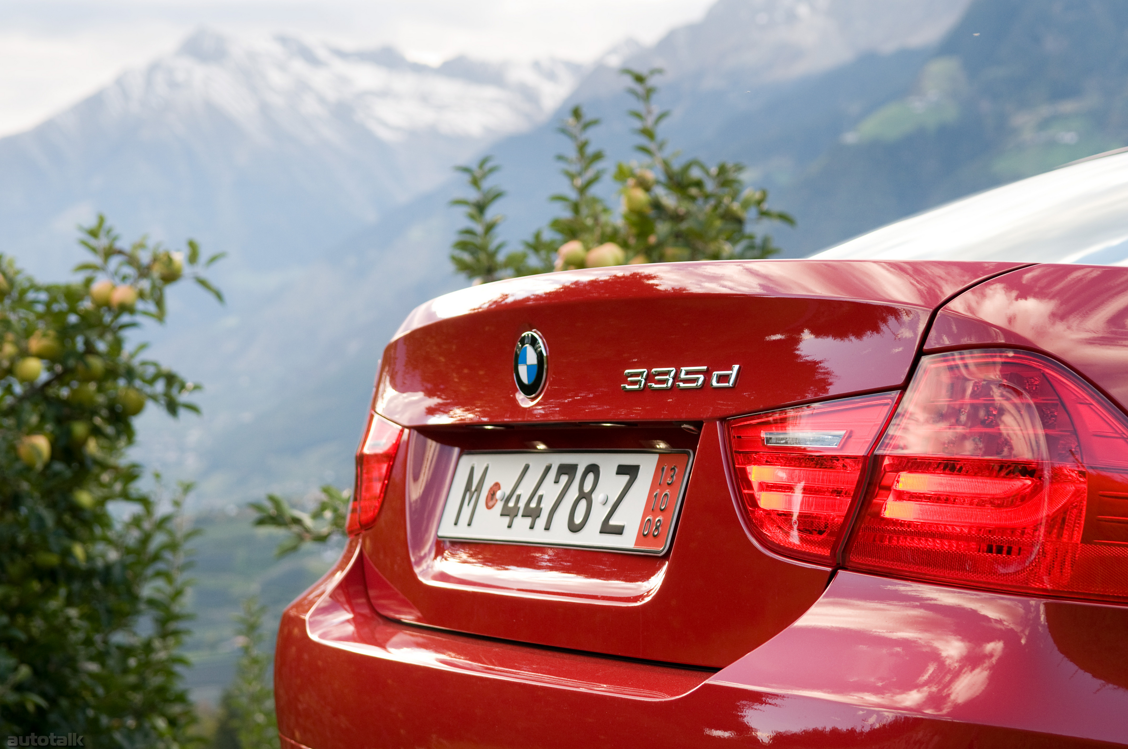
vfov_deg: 20.1
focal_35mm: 68
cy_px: 374
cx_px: 564
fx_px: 2113
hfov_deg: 29.9
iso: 200
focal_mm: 45
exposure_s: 1/125
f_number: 4.5
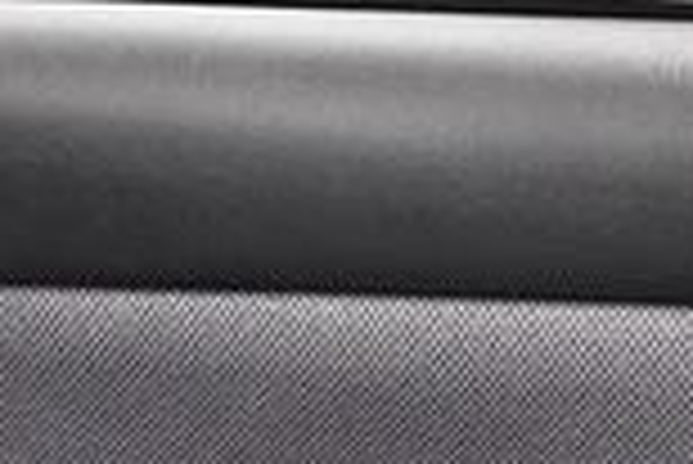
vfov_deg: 9.0
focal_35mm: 150
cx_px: 180
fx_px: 2890
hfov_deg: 13.6
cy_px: 658
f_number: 3.5
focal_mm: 18
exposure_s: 1/125
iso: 3200
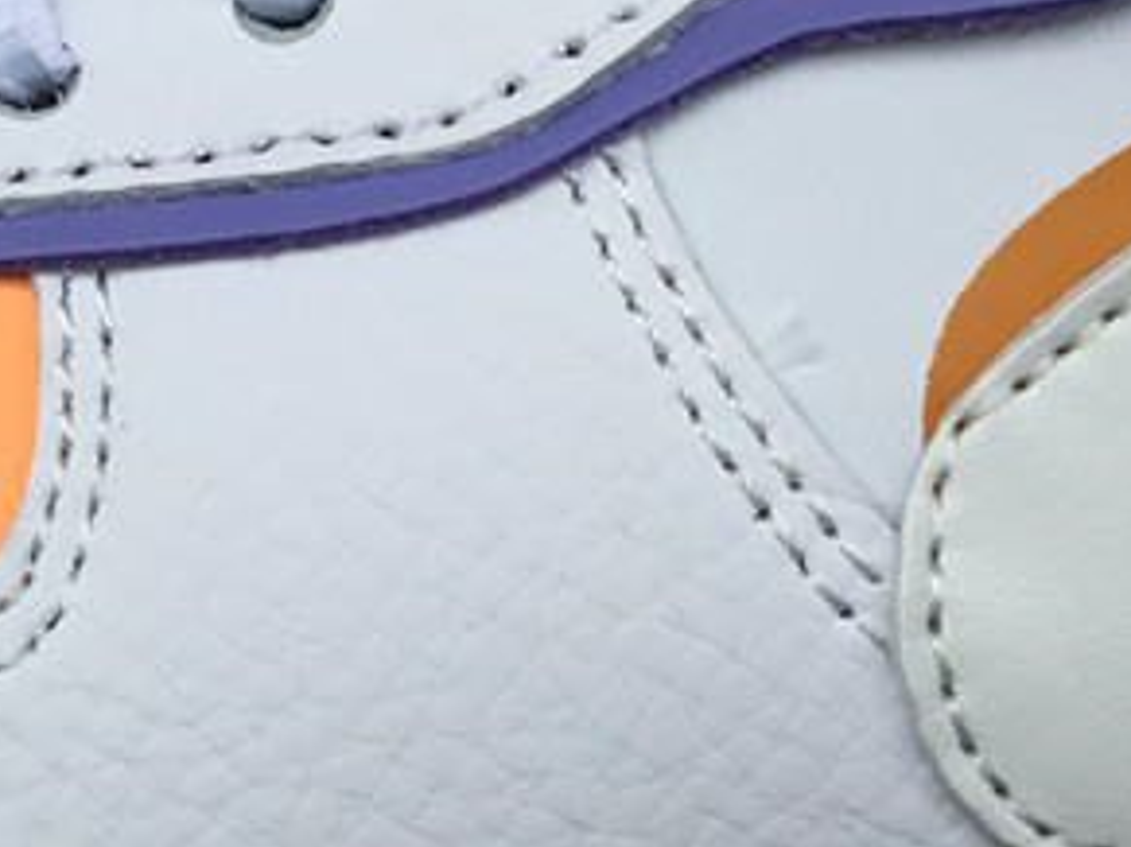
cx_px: -396
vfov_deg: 15.4
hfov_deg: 18.8
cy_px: 484
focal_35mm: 96
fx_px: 3135
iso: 25
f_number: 2.4
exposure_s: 1/181
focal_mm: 3.3
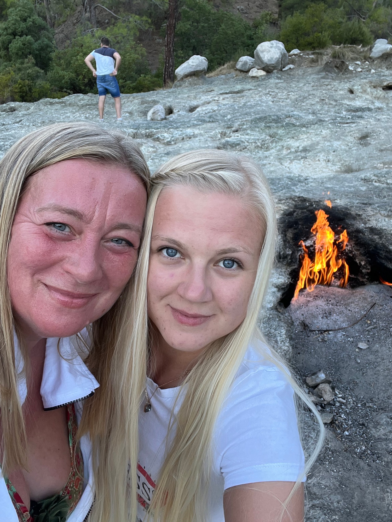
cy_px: 261
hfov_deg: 46.8
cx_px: 196
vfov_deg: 60.0
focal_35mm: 30
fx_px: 453
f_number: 2.2
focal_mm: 2.71
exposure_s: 1/121
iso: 50
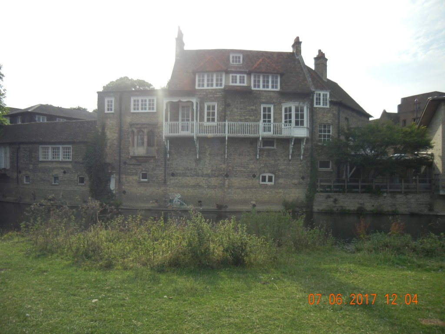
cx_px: 222
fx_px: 386
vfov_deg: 46.8
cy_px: 167
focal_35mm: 30
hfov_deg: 60.0
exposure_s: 1/298
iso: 160
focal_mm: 5.4
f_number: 7
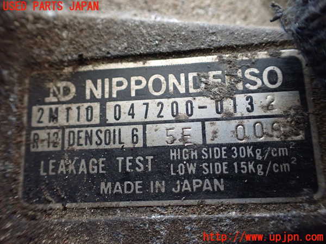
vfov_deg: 46.8
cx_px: 163
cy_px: 122
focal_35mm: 30
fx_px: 283
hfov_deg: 60.0
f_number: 2.3
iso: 800
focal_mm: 5.4
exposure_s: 1/30
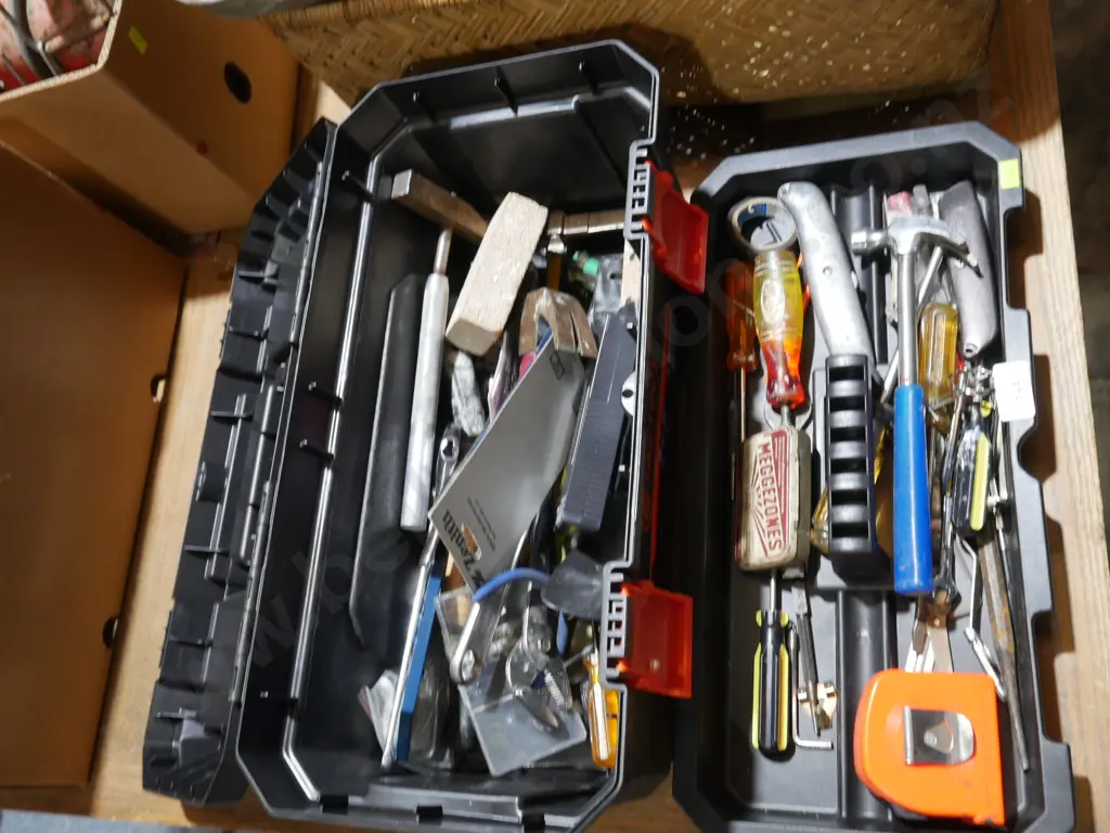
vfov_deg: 44.2
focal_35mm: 32
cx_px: 555
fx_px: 1026
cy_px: 416
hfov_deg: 56.8
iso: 1600
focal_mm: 16
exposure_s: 1/60
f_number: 5.6
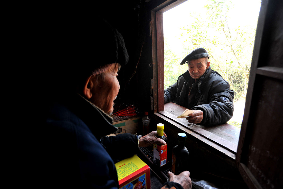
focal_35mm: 18
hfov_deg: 90.0
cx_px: 142
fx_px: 141
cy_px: 94
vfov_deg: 67.3
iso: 800
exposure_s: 1/125
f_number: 5.6
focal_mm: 18
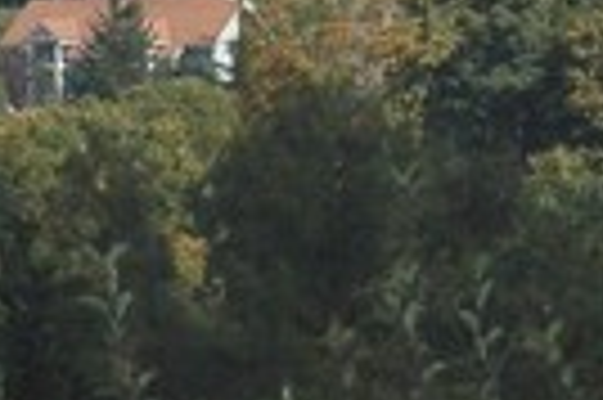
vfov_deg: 1.1
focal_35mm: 1260
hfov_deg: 1.6
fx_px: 21079
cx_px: 783
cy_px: -645
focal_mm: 110
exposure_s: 1/1250
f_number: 9
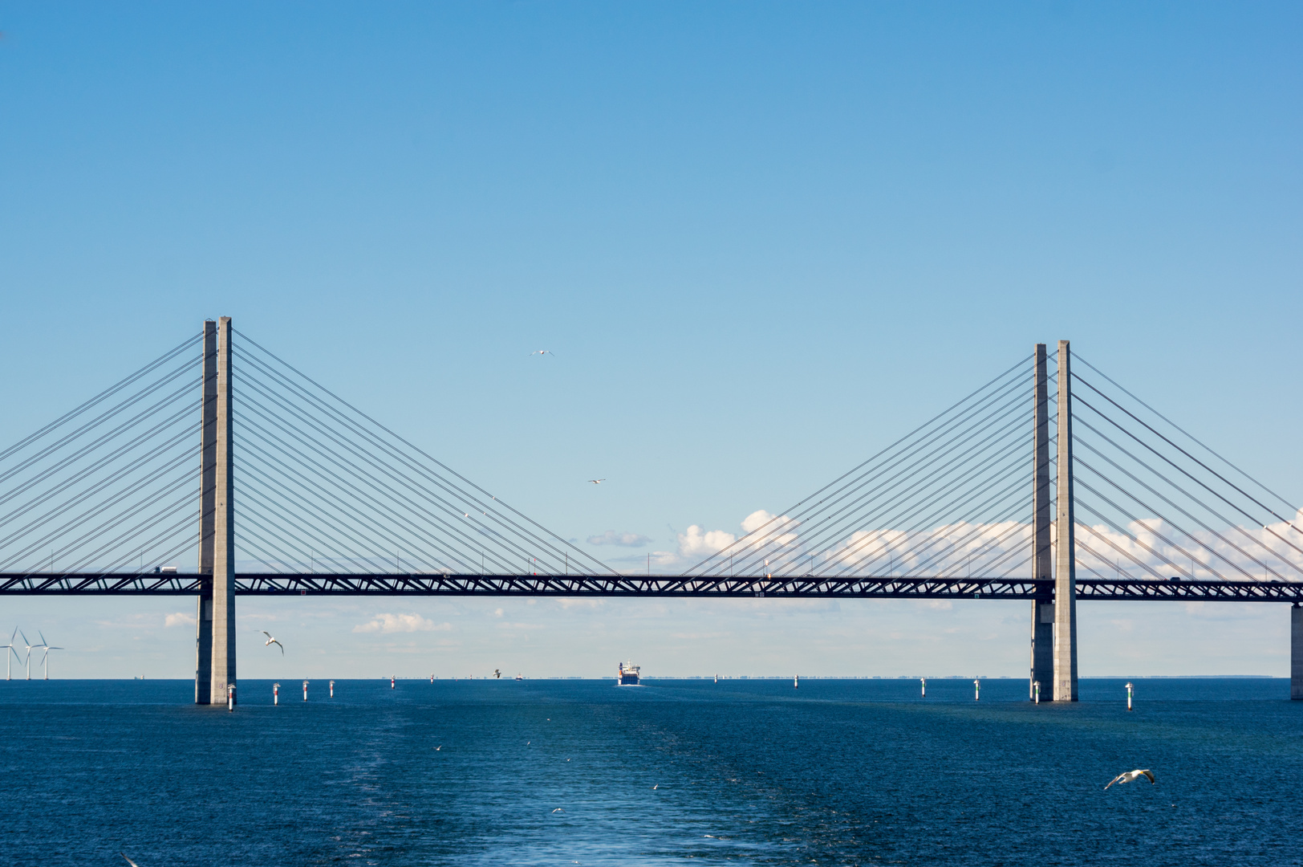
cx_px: 652
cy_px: 434
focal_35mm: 117
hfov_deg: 17.5
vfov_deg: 11.7
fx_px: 4231
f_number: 8
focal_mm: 77.5
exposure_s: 1/500
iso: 100
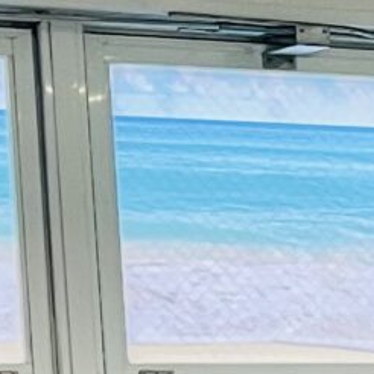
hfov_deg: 7.2
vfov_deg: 7.2
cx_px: 894
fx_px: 2811
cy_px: 850
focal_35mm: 230
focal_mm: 5.1
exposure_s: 1/50
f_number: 1.6
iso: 80
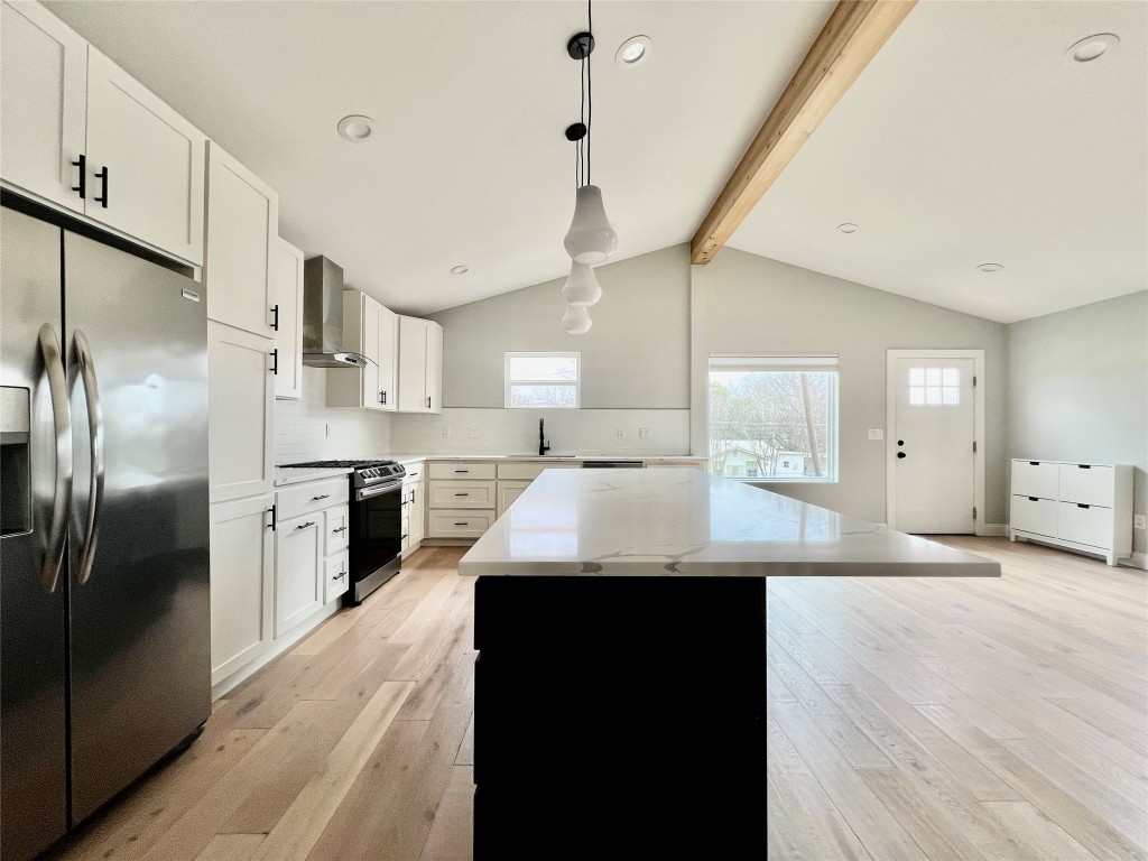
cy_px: 430
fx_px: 431
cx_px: 574
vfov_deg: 89.9
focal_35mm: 13
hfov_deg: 106.2
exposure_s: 1/99
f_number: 1.8
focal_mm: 1.57
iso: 64
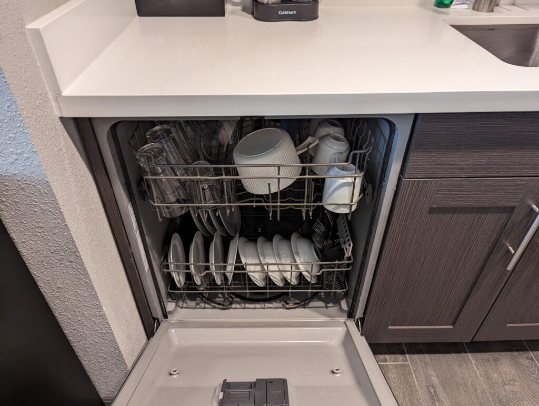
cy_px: 203
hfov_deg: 71.5
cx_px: 270
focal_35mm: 24
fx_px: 374
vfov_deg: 56.9
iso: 383
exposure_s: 1/120
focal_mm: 6.81
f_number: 1.85
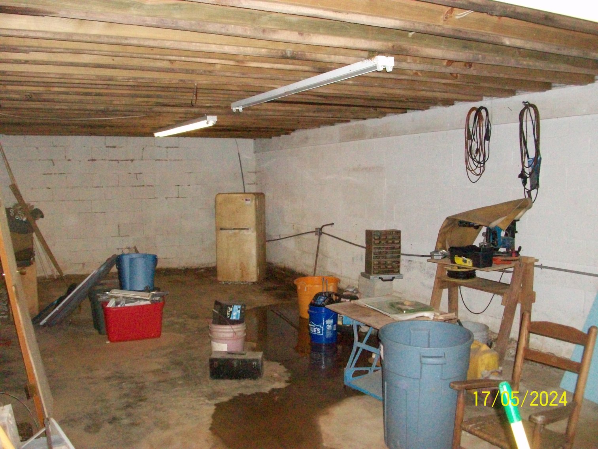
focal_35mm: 34
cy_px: 224
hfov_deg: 54.0
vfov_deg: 41.8
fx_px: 587
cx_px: 299
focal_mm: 5.7
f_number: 2.8
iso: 640
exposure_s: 1/125
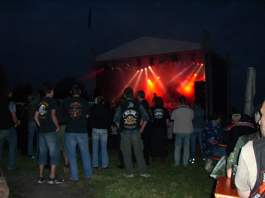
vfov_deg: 37.7
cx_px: 132
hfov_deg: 49.0
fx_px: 291
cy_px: 99
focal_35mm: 38
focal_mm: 6.2
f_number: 2.7
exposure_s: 1/60
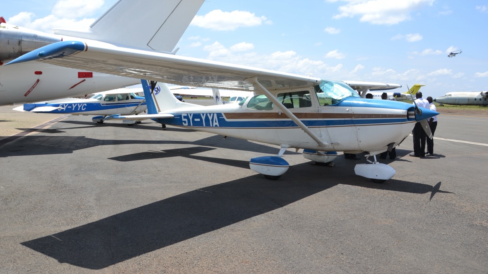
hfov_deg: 66.1
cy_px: 111
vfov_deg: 40.0
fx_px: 375
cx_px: 241
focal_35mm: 29
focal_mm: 18
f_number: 9
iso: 100
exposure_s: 1/320
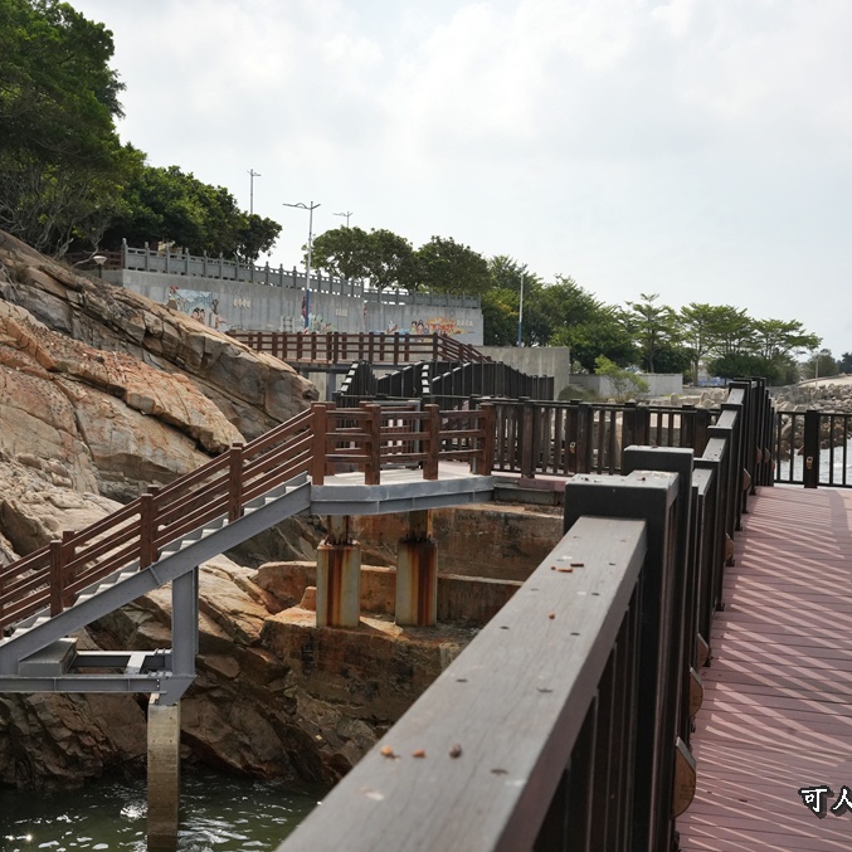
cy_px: 427
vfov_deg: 37.6
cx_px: 361
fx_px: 1253
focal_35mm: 45
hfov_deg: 37.5
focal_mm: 35
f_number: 11
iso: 3200
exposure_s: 1/4000
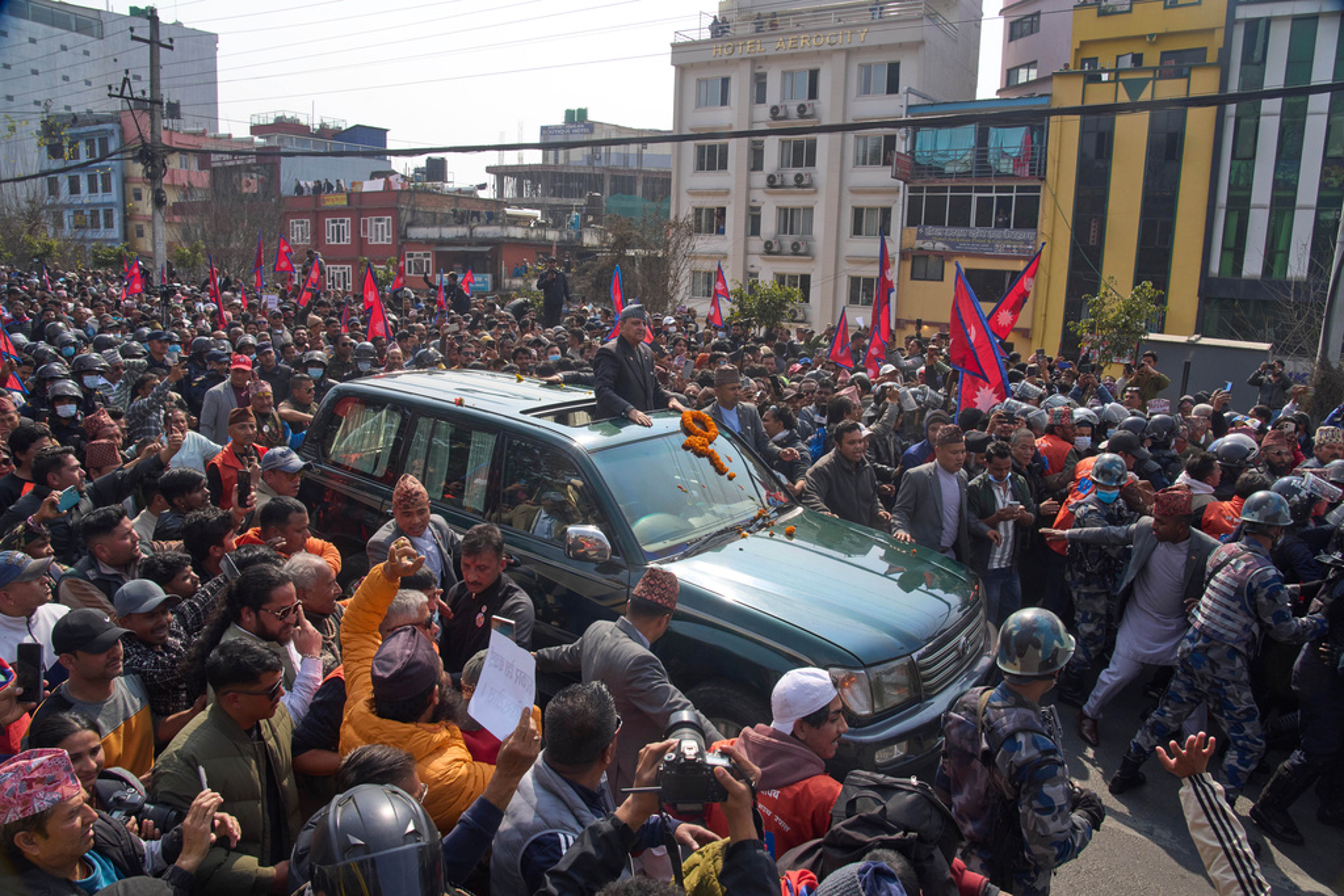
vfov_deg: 53.1
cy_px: 448
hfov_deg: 73.7
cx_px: 672
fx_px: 896
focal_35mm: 24
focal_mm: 24
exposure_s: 1/1000
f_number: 10
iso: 1000
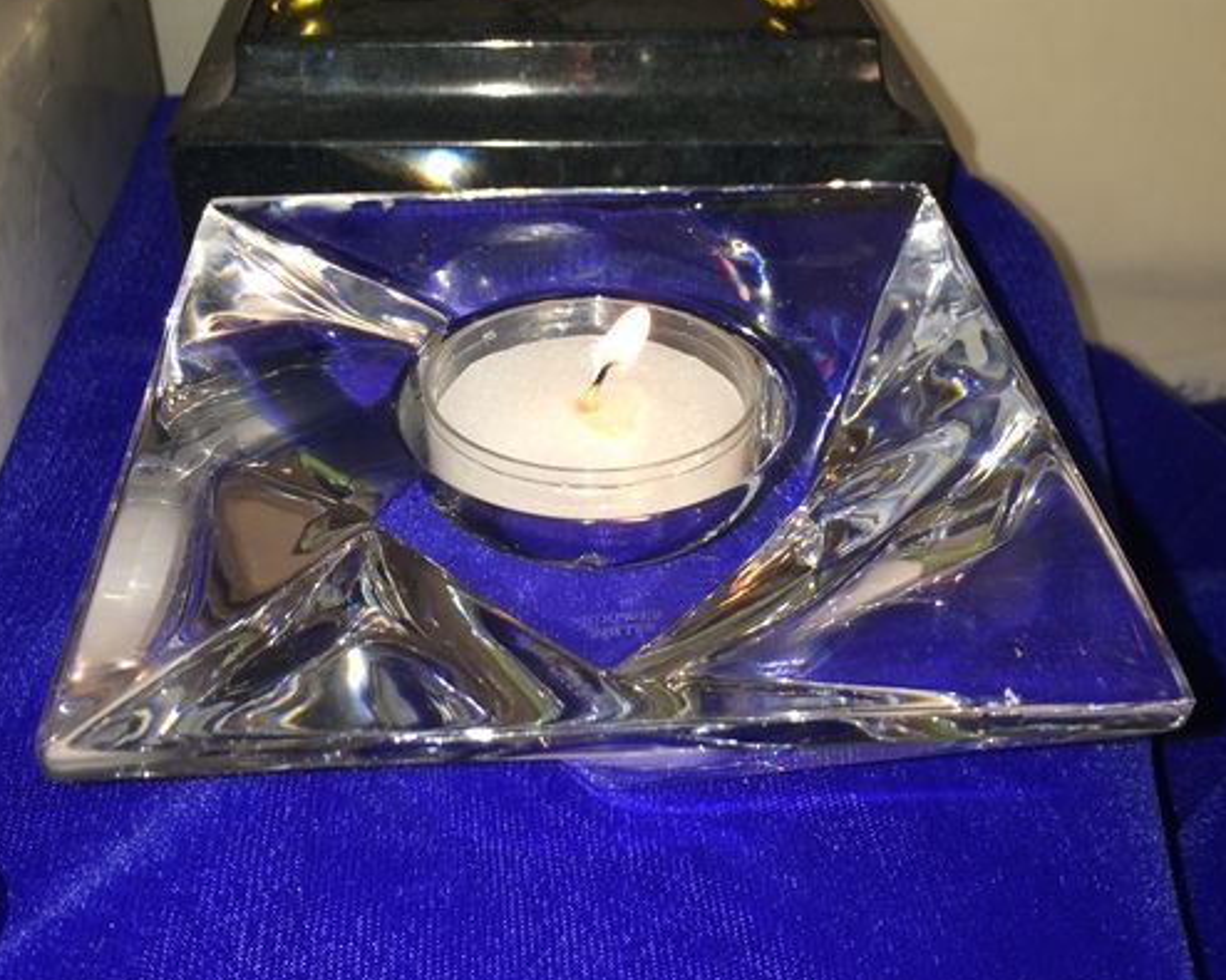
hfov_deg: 45.8
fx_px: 1451
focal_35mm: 40
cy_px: 463
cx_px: 611
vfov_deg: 37.3
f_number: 2.2
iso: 32
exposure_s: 1/63
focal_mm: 4.12
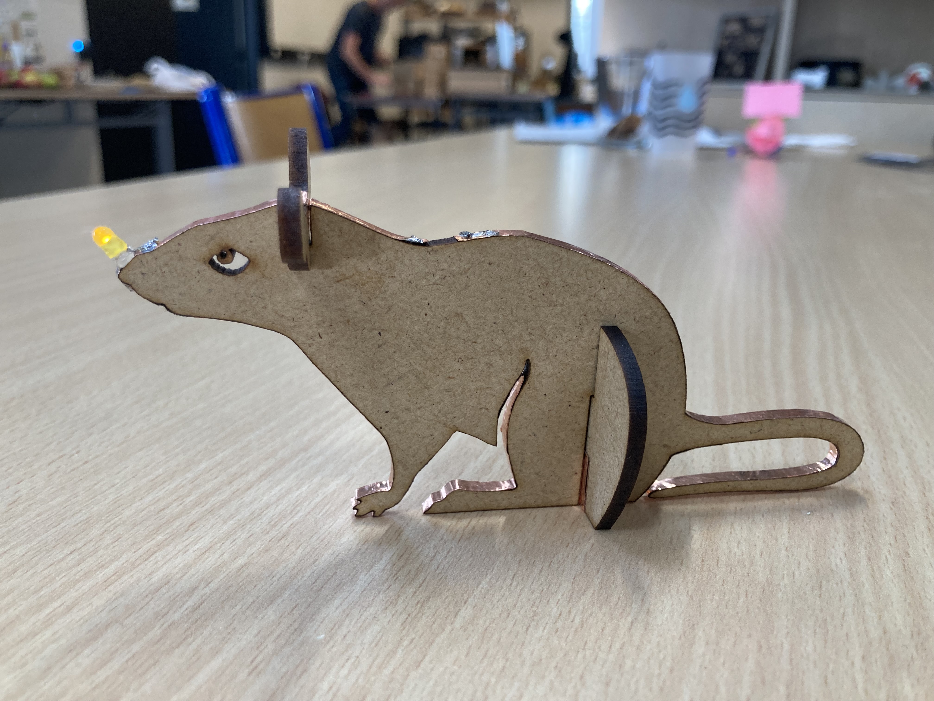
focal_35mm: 28
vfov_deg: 49.7
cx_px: 467
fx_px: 755
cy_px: 350
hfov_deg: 63.4
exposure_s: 1/100
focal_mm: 3.99
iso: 80
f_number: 1.8
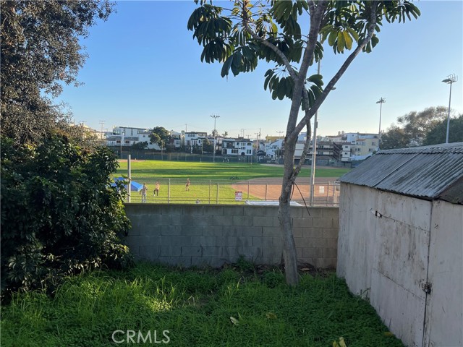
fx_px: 348
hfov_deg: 67.3
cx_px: 232
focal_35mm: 26
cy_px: 174
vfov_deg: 53.1
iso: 50
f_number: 1.5
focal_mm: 5.7
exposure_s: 1/2045
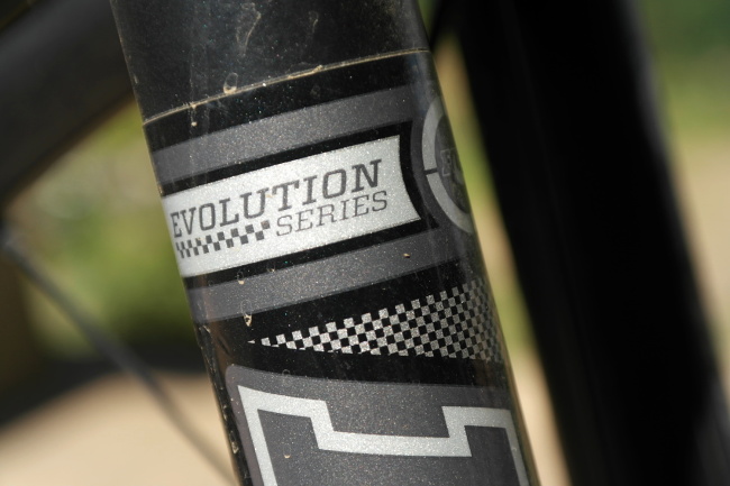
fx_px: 1703
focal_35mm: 84
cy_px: 243
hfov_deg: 24.2
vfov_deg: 16.3
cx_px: 365
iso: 100
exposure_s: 1/250
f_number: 5.6
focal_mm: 55
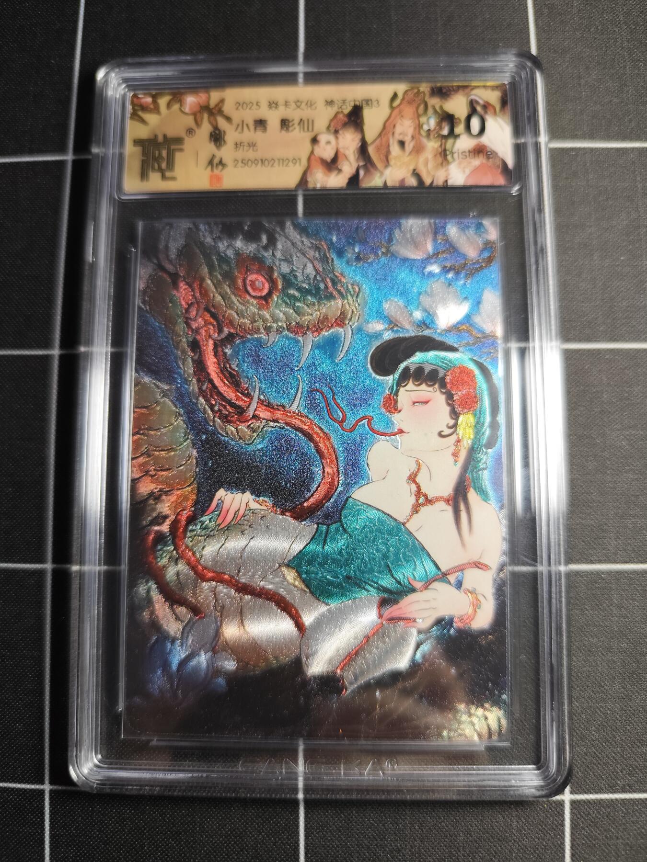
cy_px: 431
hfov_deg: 58.9
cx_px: 324
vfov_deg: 73.9
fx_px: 573
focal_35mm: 23
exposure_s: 1/100
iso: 400
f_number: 1.65
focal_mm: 6.14
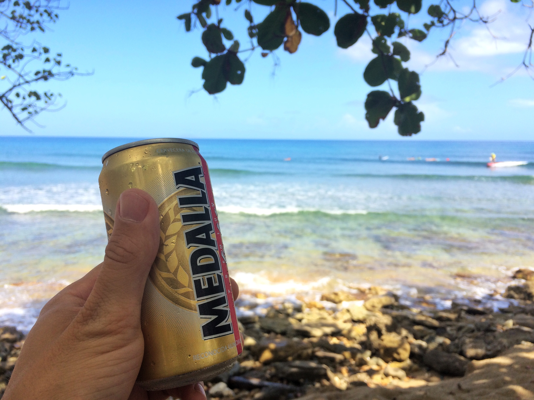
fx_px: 447
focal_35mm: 29
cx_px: 267
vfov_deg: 48.2
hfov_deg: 61.7
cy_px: 200
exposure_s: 1/855
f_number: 2.2
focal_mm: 4.15
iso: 32
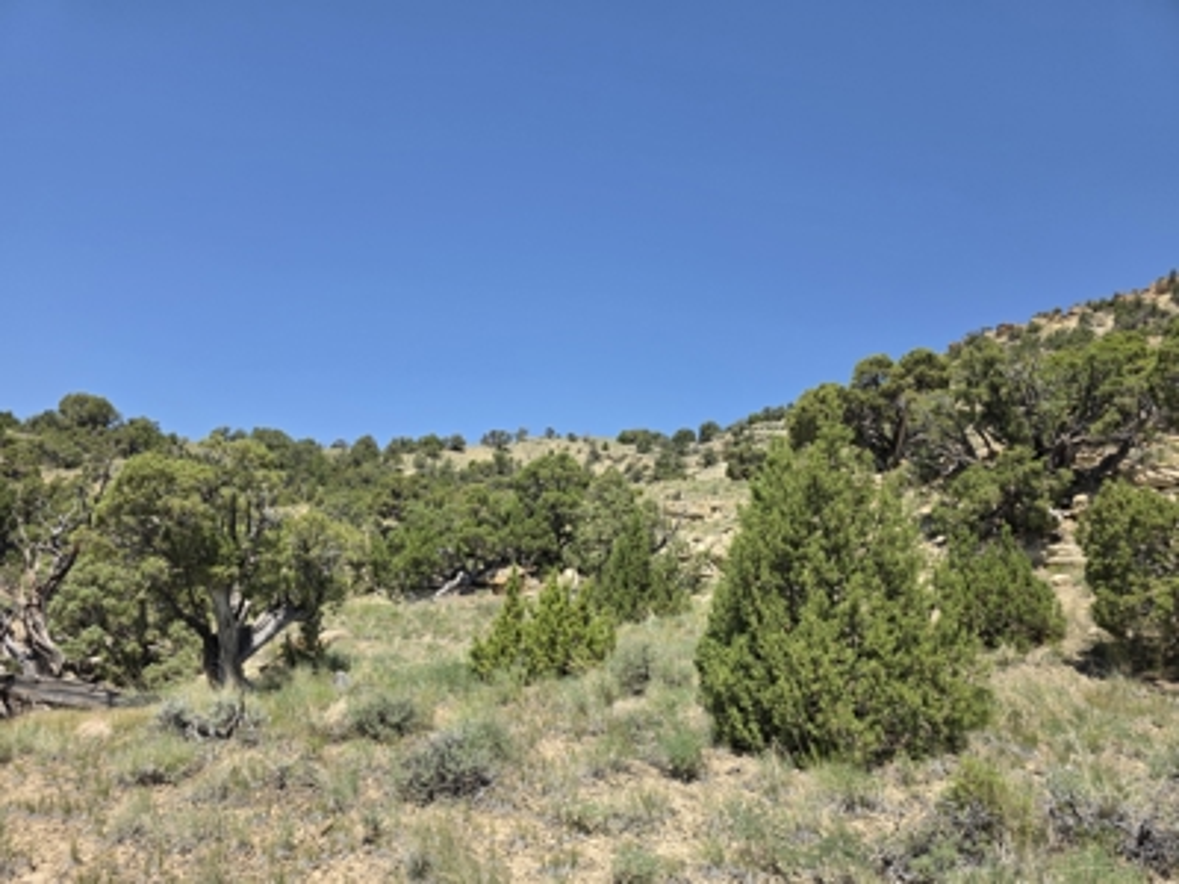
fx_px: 783
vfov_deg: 58.9
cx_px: 590
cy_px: 442
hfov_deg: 73.9
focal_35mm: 23
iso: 80
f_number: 1.7
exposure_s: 1/5017
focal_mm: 6.3
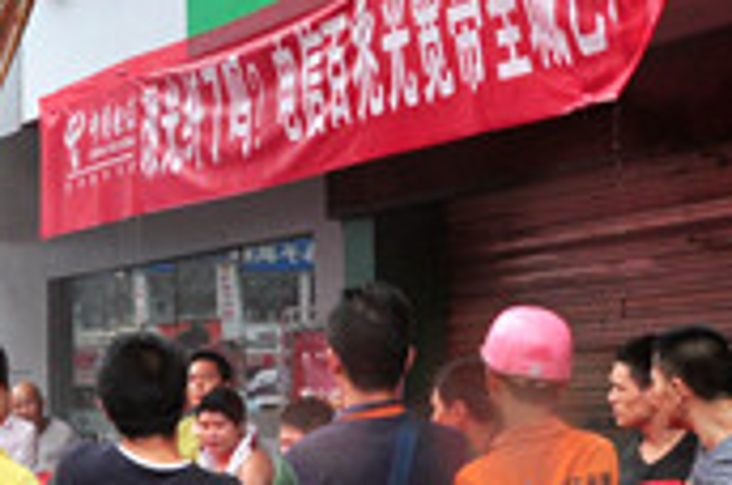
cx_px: 132
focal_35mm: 94
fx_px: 1908
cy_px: 13
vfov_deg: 14.3
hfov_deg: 21.4
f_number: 9
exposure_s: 1/100
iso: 500
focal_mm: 18
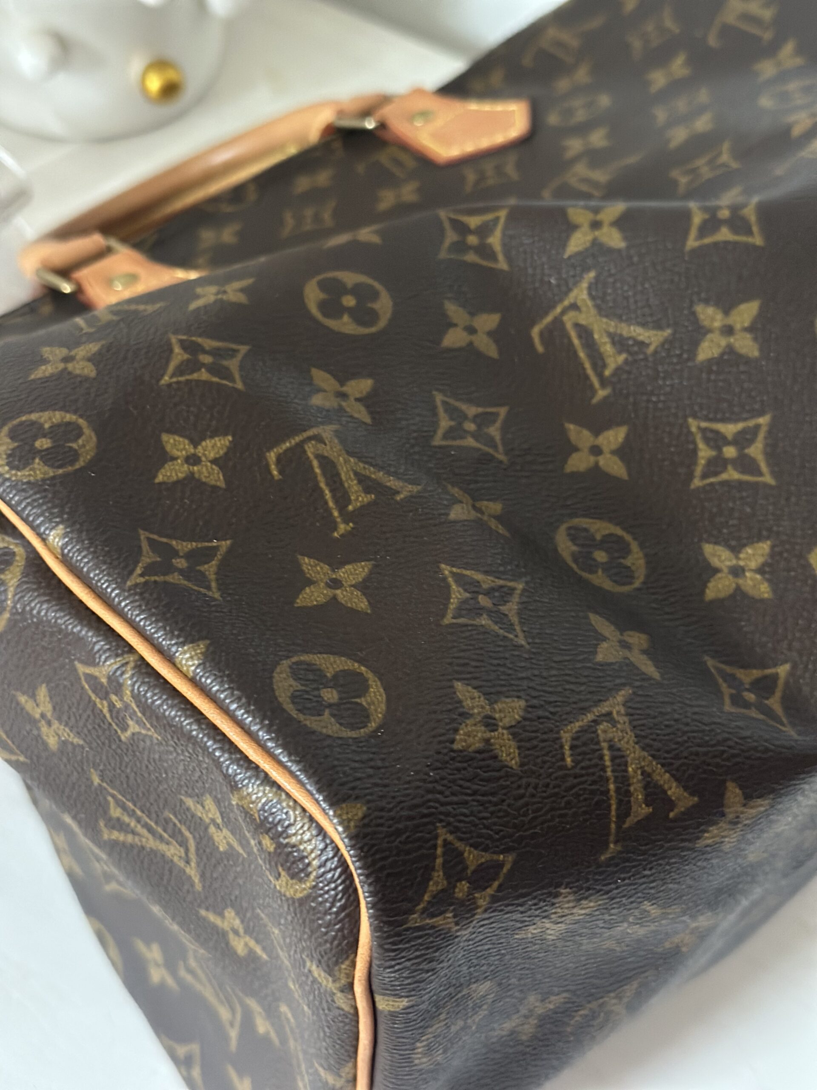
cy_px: 545
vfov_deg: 39.7
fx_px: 1511
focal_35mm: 48
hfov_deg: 30.3
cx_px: 408
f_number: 1.78
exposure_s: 1/35
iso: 800
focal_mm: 6.86
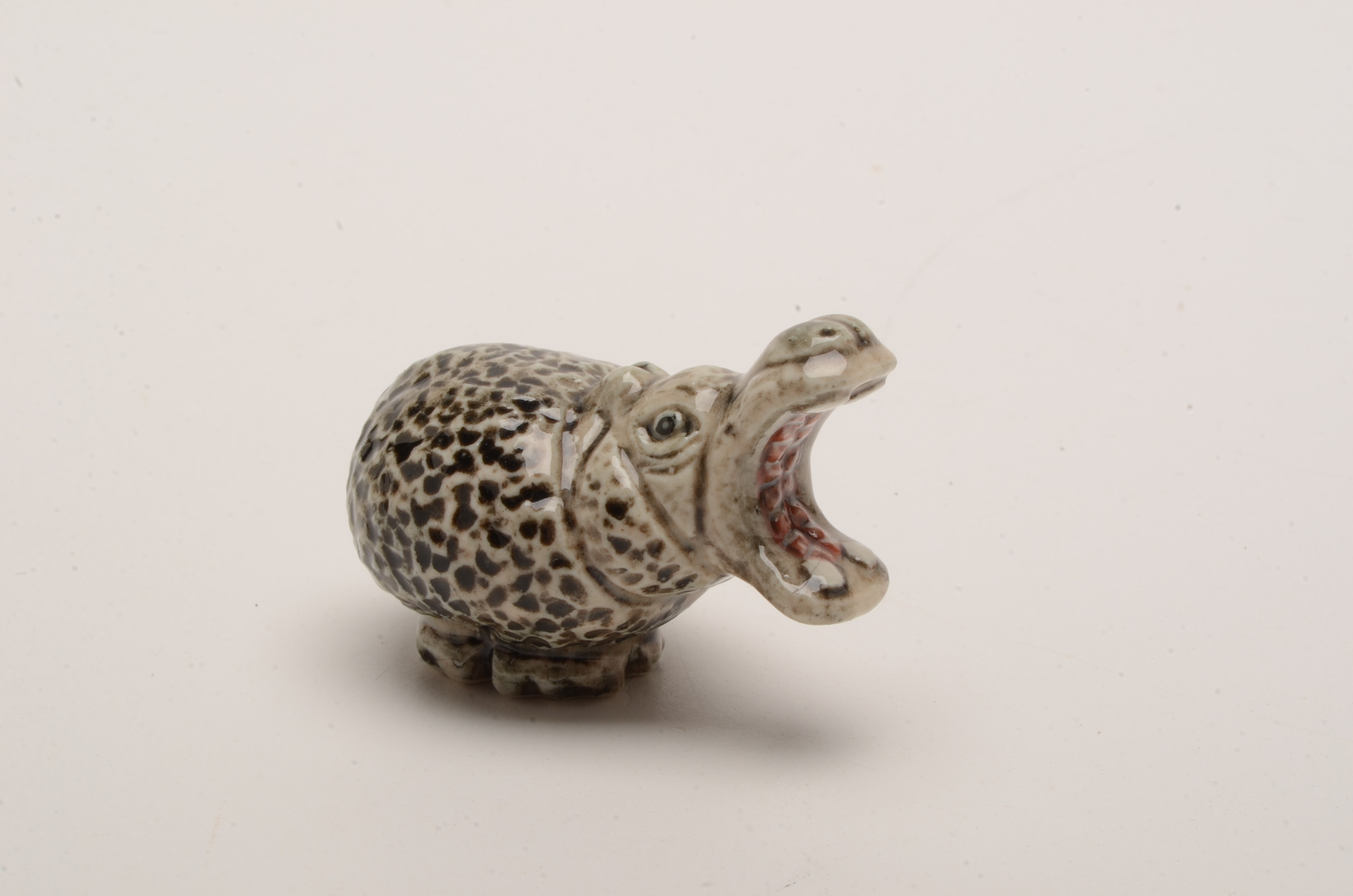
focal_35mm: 82
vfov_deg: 16.5
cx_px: 676
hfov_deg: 24.7
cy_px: 448
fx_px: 3094
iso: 100
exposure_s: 1/160
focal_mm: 55
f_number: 32
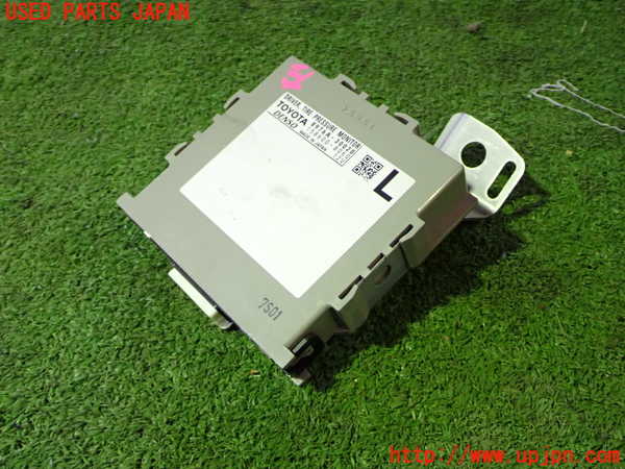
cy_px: 234
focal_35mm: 38
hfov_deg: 49.0
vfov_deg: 37.7
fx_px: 686
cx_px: 312
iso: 640
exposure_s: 1/40
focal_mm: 6.83
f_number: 2.7
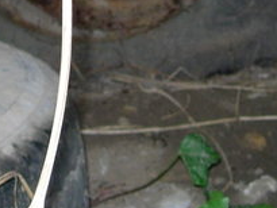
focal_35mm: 148
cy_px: -118
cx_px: 50
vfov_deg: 9.7
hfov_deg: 13.3
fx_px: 1185
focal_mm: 7.8
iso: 79
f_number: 2.8
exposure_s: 1/64
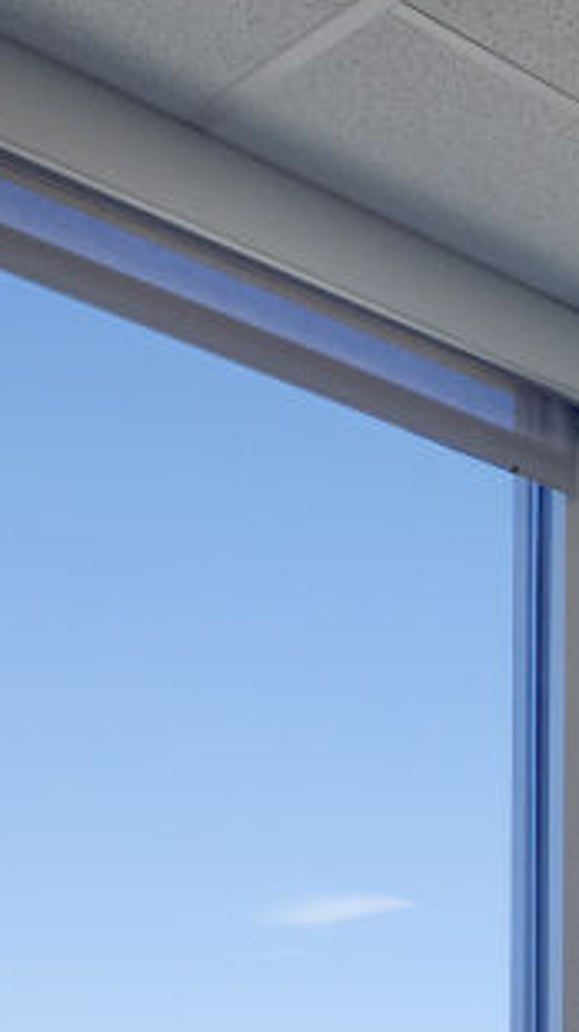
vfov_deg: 23.8
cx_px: 1311
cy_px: 1540
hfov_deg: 13.4
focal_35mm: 71
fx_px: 1941
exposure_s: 1/30
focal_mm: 14
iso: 400
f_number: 11
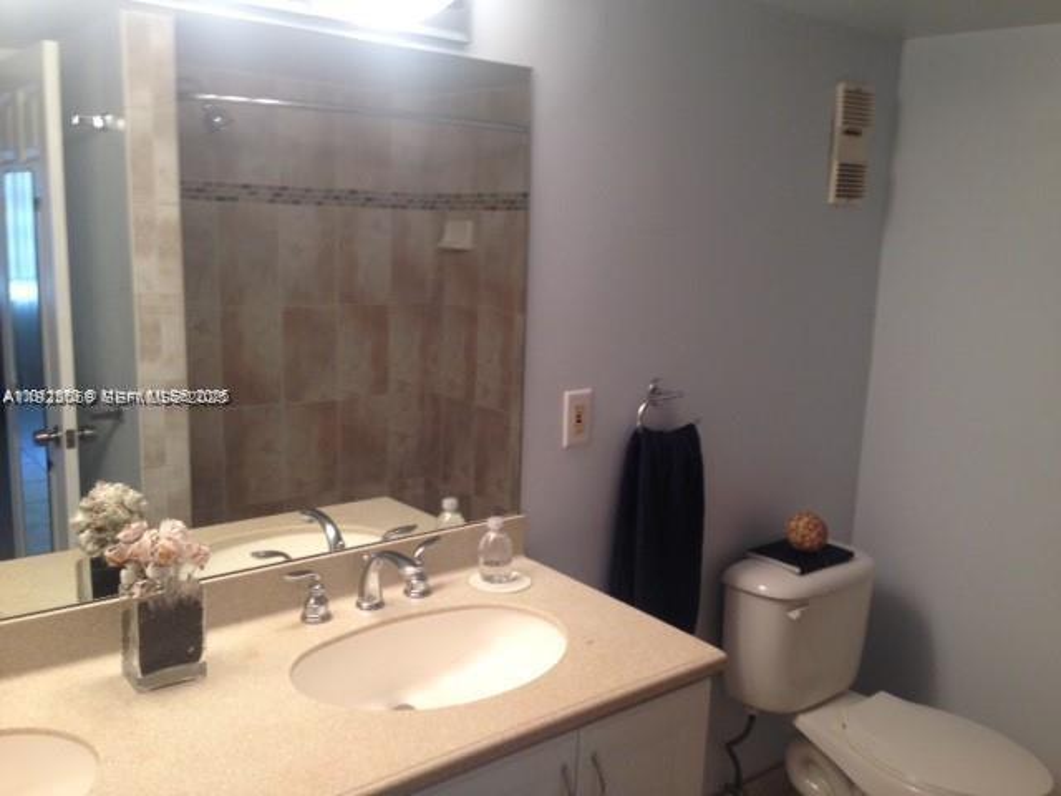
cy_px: 398
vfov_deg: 42.9
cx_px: 530
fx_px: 1011
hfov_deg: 55.4
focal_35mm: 33
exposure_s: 1/20
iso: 100
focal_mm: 4.12
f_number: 2.4
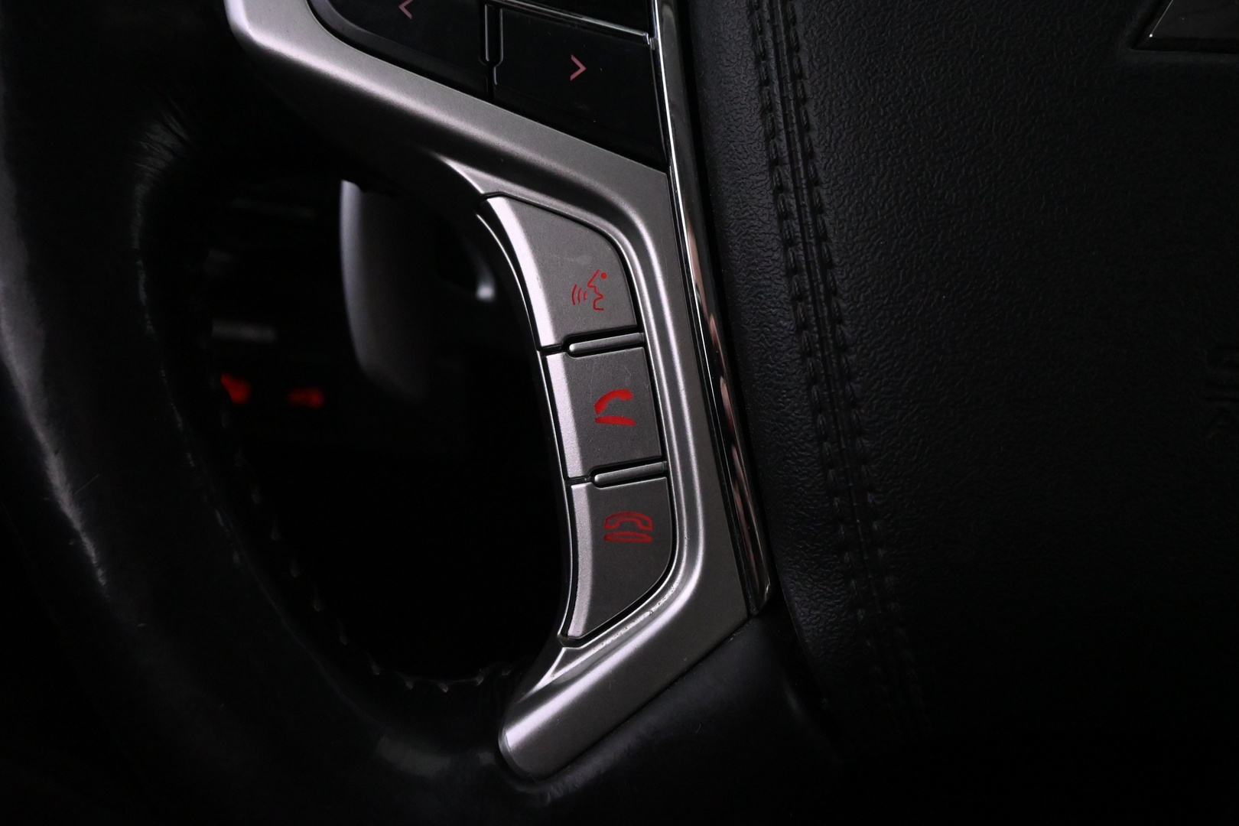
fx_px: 929
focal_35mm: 27
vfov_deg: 47.9
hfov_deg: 67.4
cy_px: 413
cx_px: 620
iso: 5000
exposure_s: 1/50
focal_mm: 18
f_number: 6.3
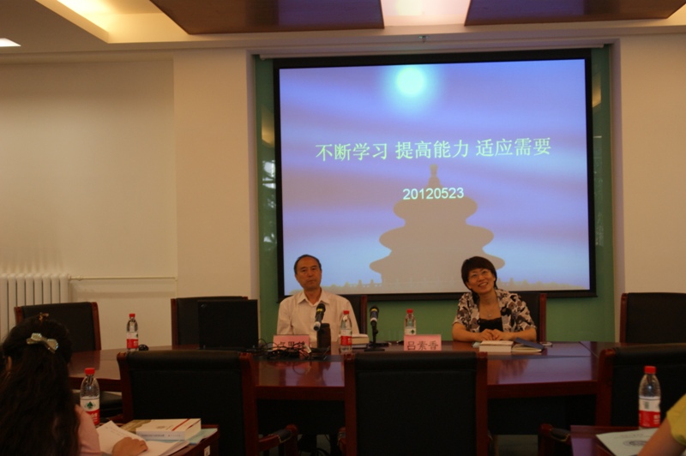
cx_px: 343
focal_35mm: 52
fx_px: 1000
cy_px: 228
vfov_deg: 25.7
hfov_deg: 37.9
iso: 400
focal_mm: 35
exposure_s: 1/60
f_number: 4
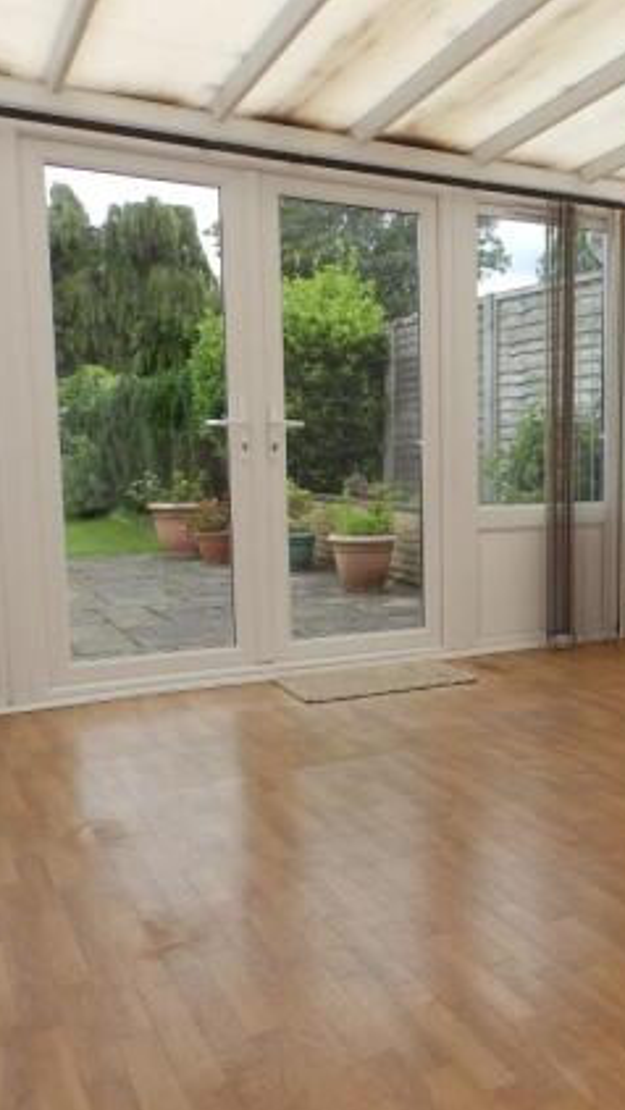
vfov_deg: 59.5
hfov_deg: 34.0
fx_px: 972
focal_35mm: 33
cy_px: 571
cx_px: 545
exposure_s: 1/125
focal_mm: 4
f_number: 4
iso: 80
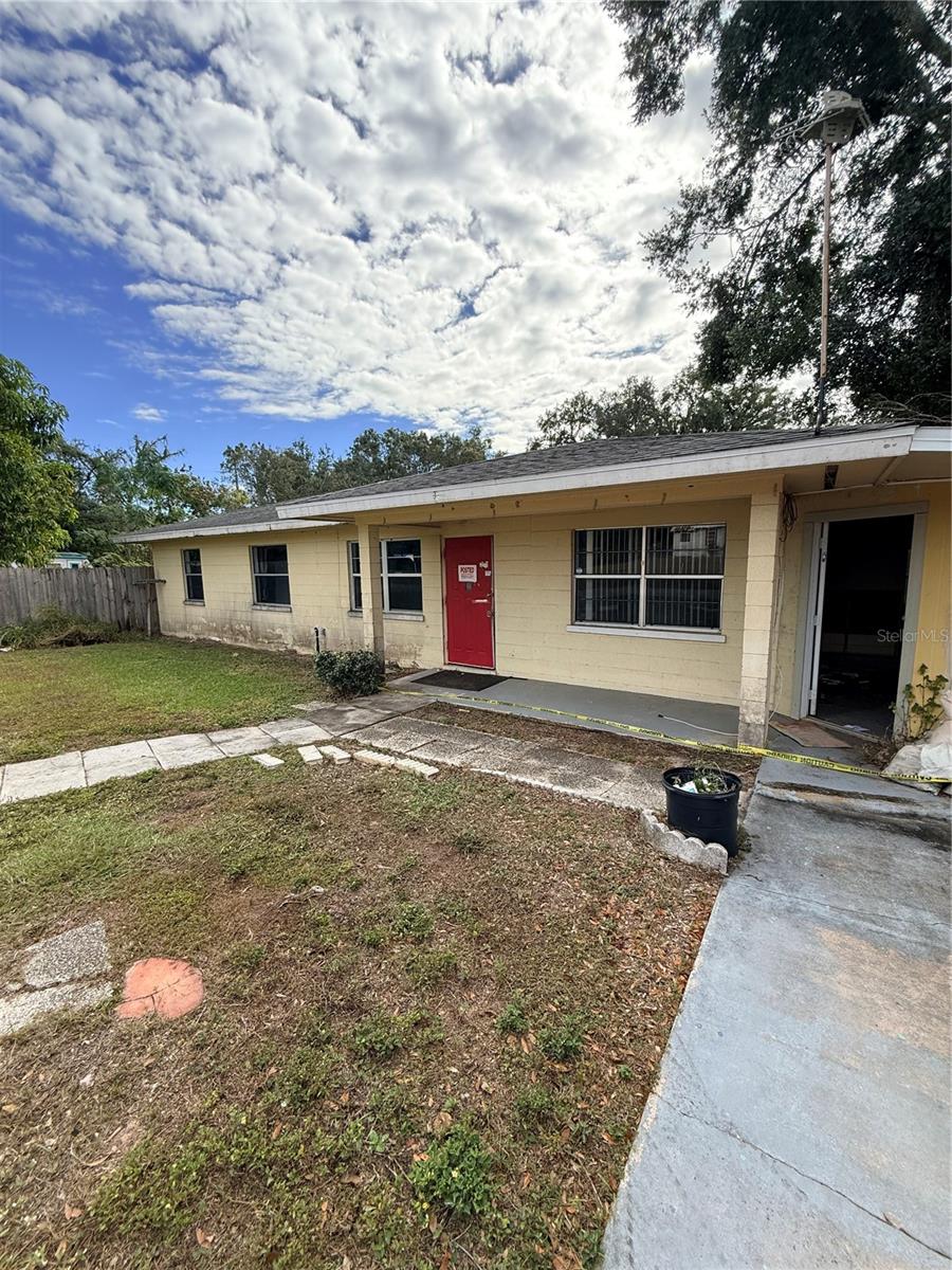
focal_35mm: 14
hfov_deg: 85.7
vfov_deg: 102.1
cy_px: 635
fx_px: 513
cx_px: 476
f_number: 2.2
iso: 64
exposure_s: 1/1033
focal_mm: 2.22
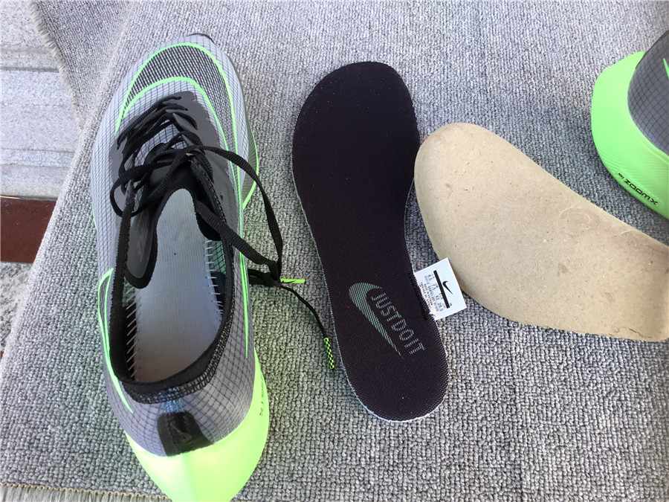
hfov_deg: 58.4
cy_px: 251
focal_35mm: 31
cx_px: 334
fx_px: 599
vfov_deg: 45.4
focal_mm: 3.3
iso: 25
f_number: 2.4
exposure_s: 1/50
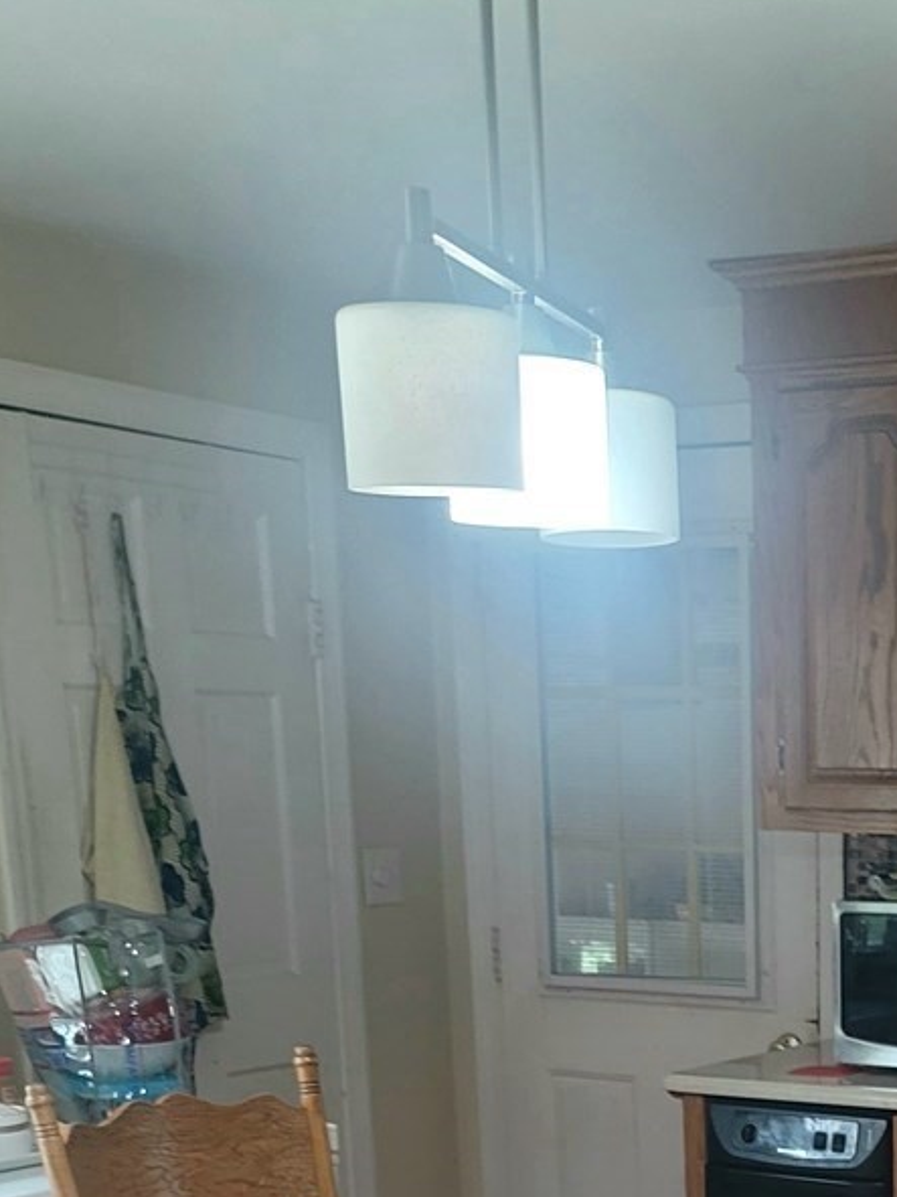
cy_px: 1412
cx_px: 956
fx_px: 2247
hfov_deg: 21.5
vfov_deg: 26.7
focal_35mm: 65
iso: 400
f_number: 1.8
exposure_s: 1/40
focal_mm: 7
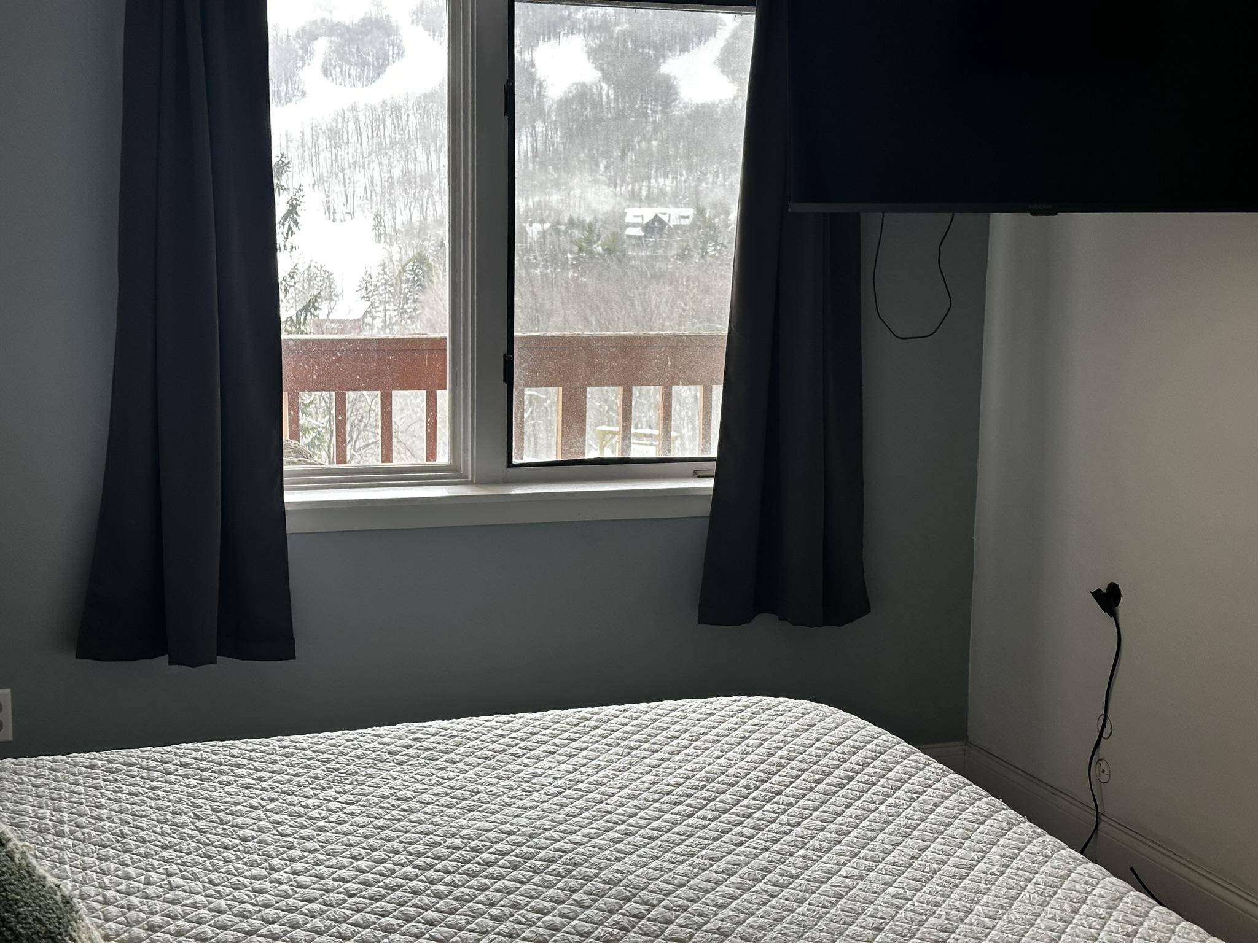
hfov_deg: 39.7
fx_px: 1744
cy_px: 472
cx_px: 629
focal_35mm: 48
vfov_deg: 30.3
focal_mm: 6.86
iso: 64
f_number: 1.78
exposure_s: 1/170
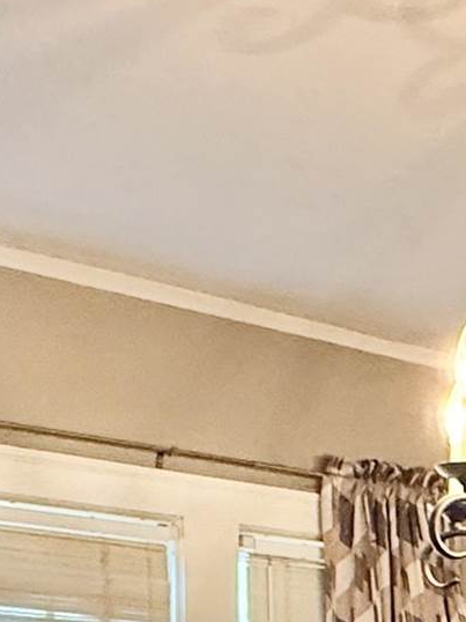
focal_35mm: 80
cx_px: 697
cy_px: 872
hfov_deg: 16.7
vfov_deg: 21.4
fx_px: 1437
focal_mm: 2.22
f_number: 2.2
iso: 500
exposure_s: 1/120
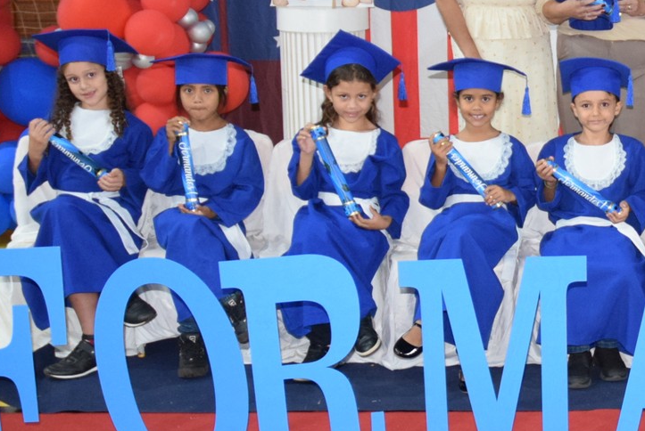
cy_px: 163
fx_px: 1202
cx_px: 690
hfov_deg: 27.7
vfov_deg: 20.3
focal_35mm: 67
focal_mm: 18
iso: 1800
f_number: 3.5
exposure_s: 1/60
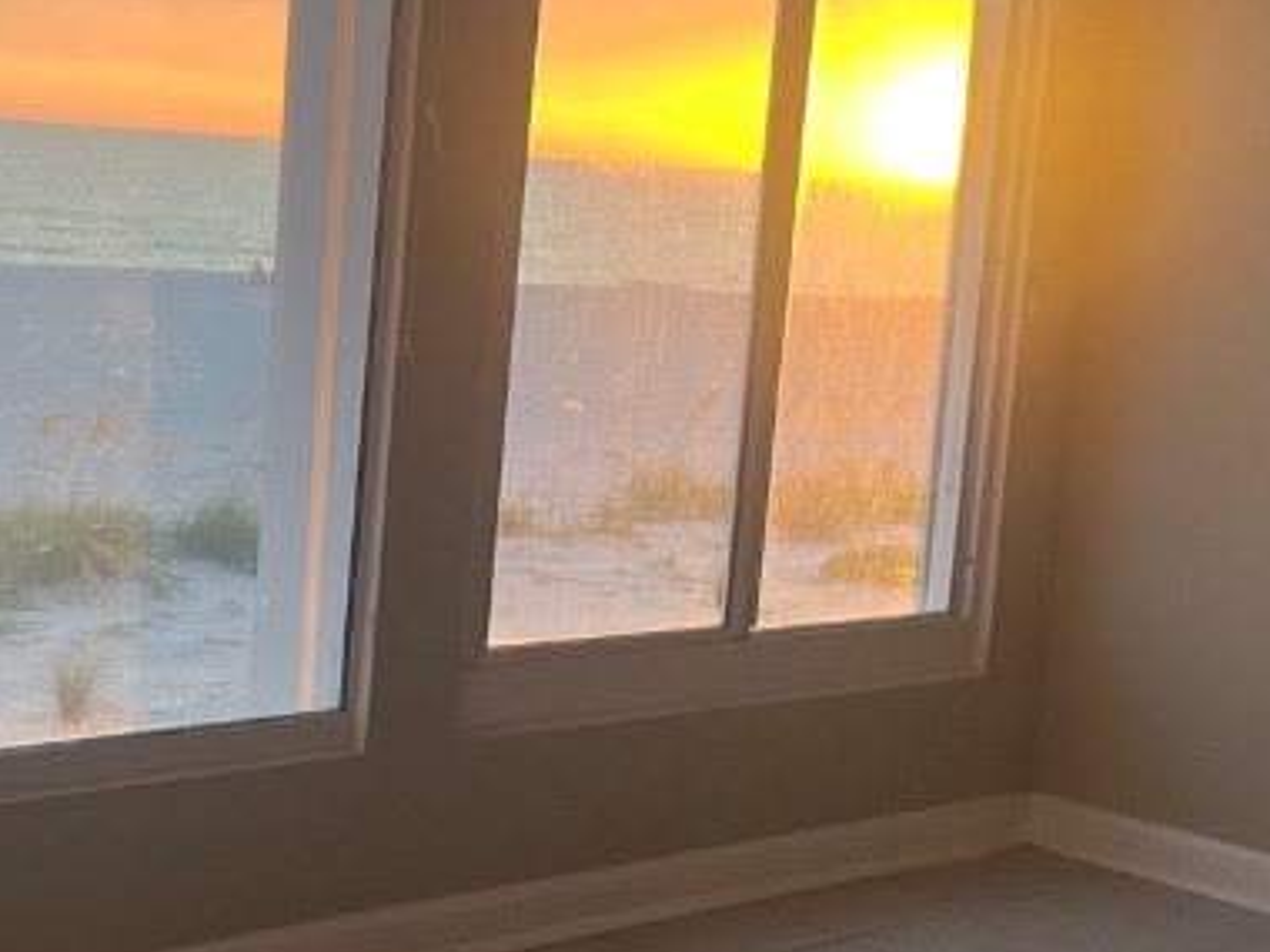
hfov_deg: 27.4
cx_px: 311
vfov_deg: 21.0
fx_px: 2568
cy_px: 471
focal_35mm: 70
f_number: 1.6
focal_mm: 5.1
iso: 64
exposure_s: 1/120
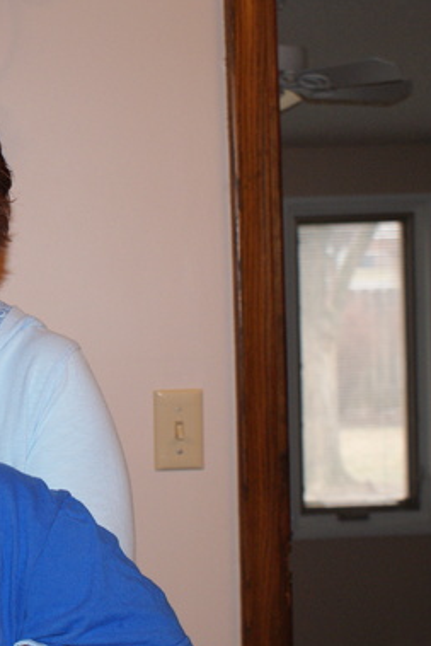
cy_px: 322
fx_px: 1363
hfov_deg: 17.3
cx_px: -58
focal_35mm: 76
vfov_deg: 26.6
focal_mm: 30
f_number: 5.6
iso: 400
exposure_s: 1/60
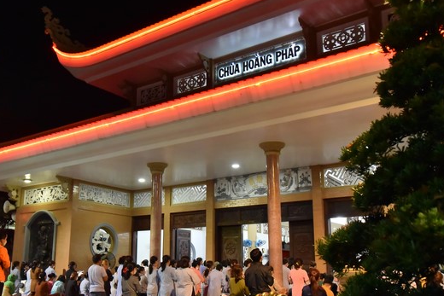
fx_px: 493
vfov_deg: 33.4
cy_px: 165
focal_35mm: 40
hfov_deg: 48.2
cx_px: 185
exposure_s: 1/125
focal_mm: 32
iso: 6400
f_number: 5
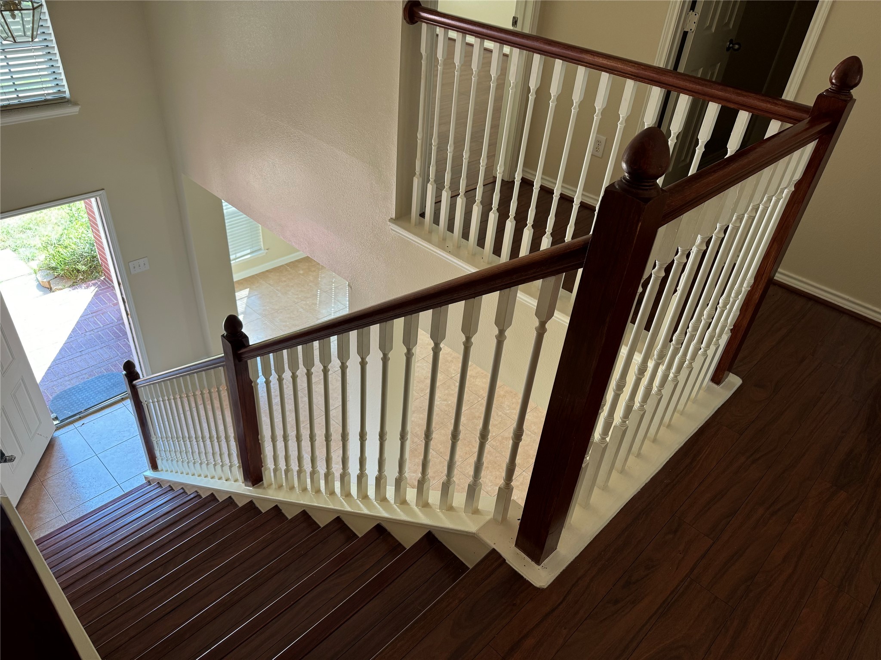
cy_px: 330
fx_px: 611
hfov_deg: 71.6
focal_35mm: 24
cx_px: 440
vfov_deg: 56.8
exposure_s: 1/121
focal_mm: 6.76
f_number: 1.78
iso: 125
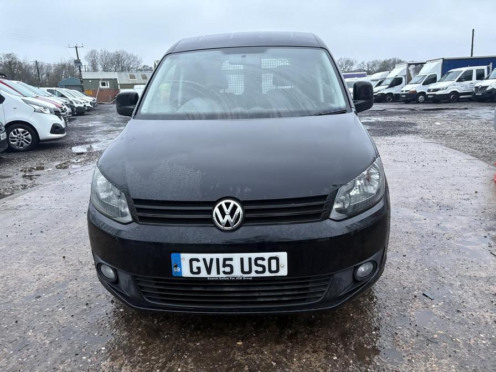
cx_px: 248
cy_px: 186
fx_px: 373
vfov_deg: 53.1
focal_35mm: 26
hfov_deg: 67.3
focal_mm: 5.96
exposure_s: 1/60
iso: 400
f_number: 1.6
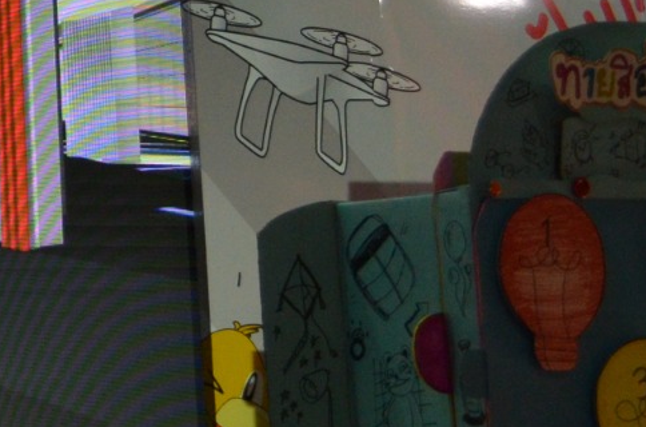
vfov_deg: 10.2
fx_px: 2345
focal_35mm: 131
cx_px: -493
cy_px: -128
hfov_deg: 14.0
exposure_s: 1/400
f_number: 3.8
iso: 1600
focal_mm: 22
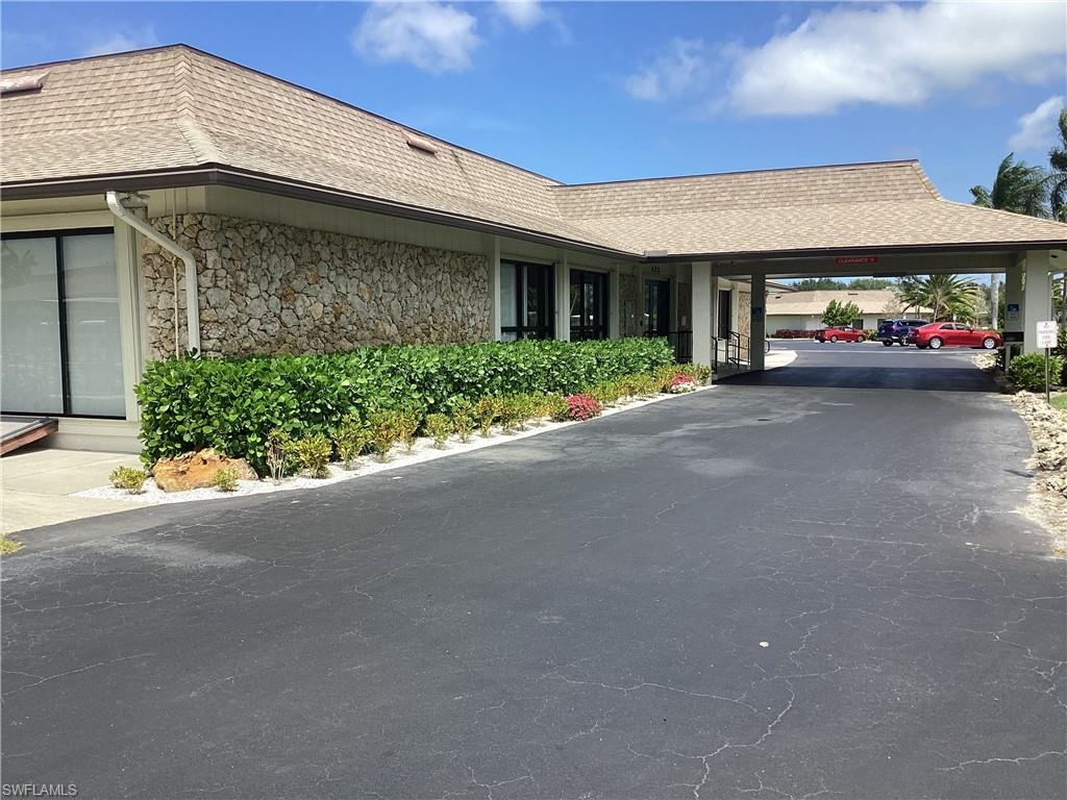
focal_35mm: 31
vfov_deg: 45.4
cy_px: 400
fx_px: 956
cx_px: 534
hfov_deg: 58.4
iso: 25
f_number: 2.4
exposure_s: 1/1253
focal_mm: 3.3
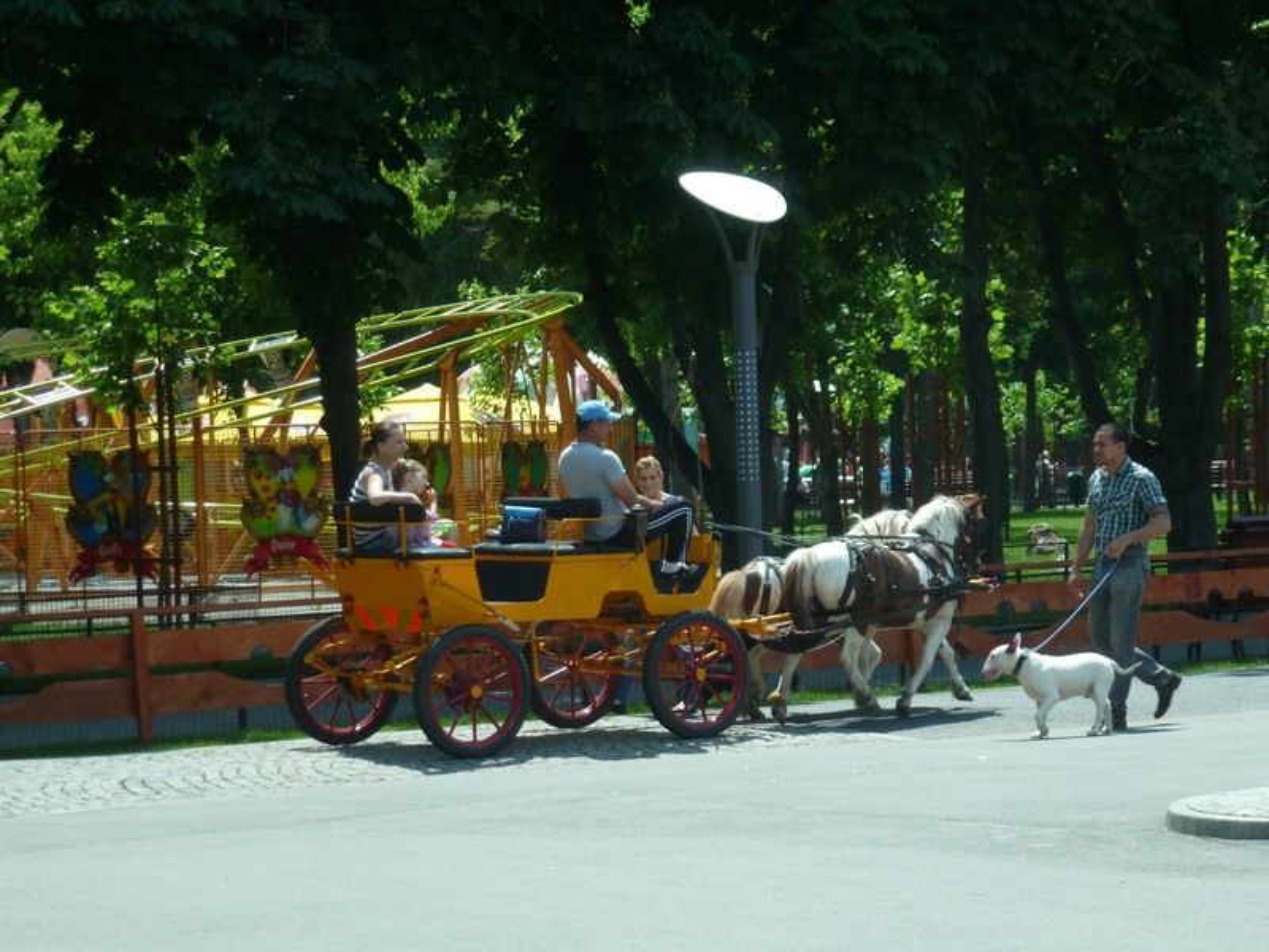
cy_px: 476
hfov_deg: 17.4
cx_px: 634
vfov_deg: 13.1
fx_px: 4143
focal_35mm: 113
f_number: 5.1
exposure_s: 1/320
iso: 125
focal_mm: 20.2
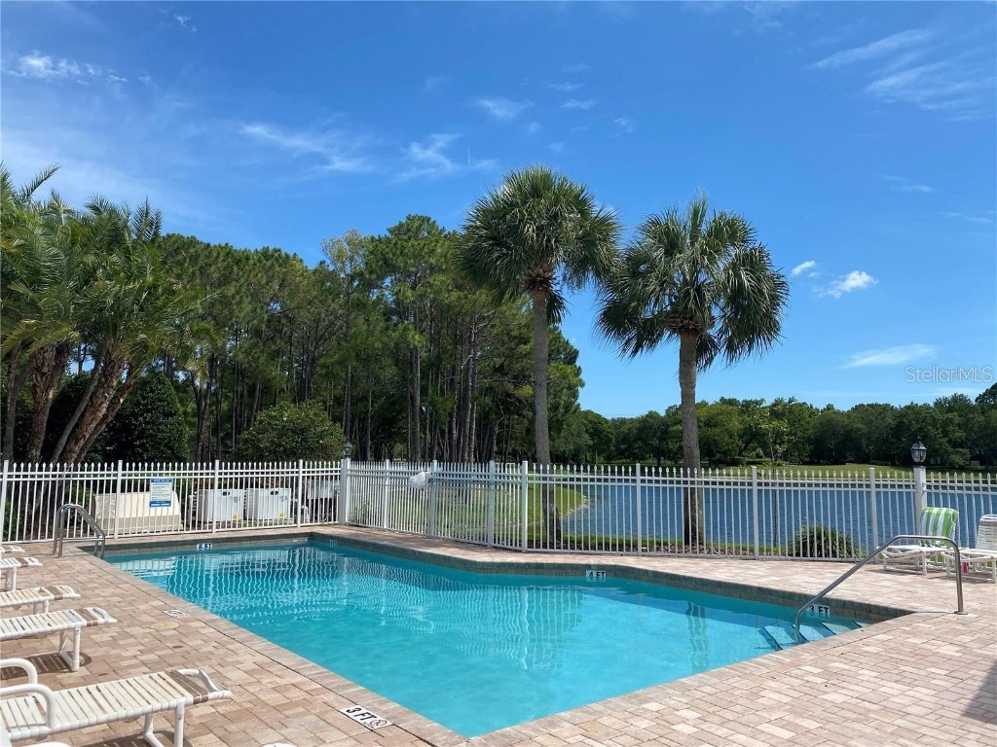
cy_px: 374
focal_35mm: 26
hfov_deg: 67.3
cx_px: 498
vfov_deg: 53.1
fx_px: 749
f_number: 1.8
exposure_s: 1/3610
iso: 32
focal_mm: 4.25
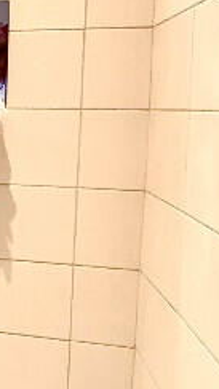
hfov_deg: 14.7
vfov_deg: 32.8
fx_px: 662
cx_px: -248
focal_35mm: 64
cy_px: 159
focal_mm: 2.22
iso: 320
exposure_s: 1/100
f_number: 2.2
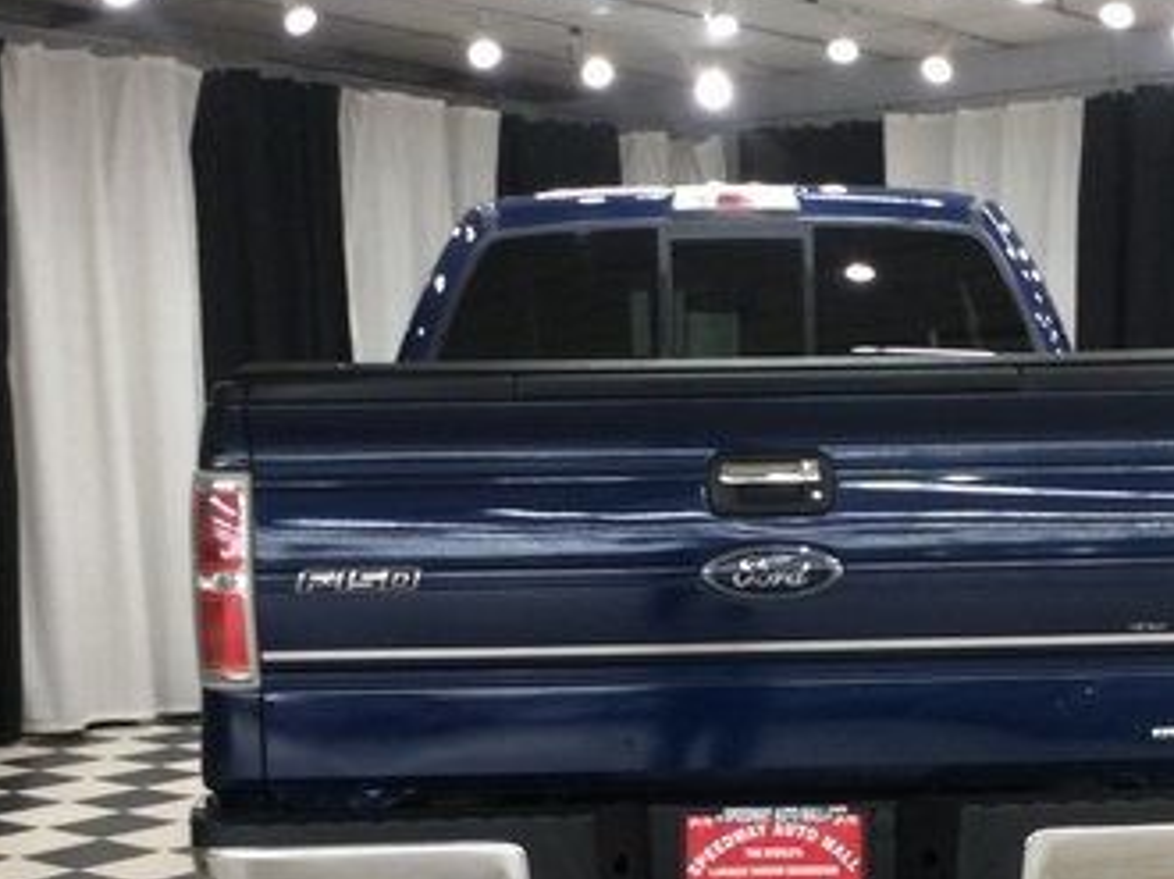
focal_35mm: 62
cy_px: 683
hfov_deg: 31.0
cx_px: 761
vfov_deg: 23.3
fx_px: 2101
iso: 80
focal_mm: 3.3
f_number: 2.4
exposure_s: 1/24
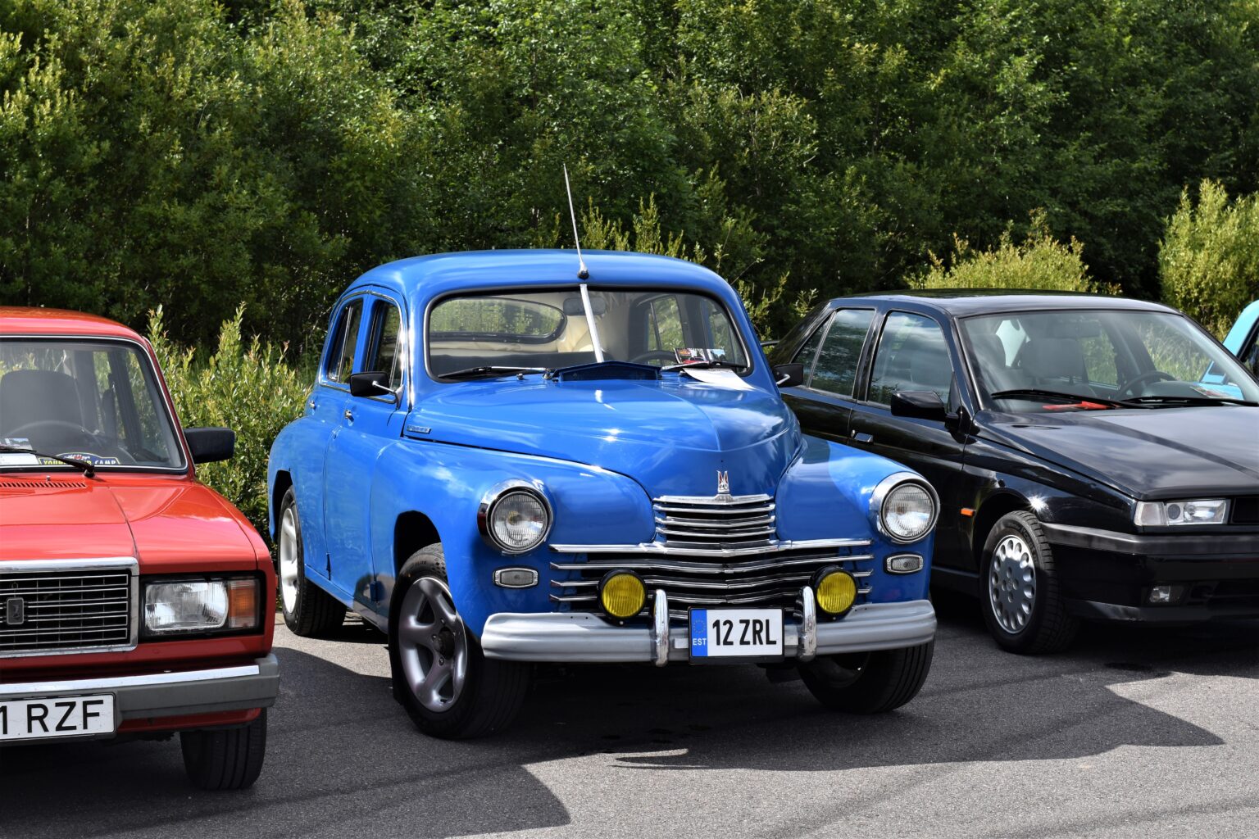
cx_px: 630
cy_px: 420
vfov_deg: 18.2
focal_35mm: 75
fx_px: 2623
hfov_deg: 27.0
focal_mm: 50
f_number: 8
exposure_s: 1/250
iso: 100
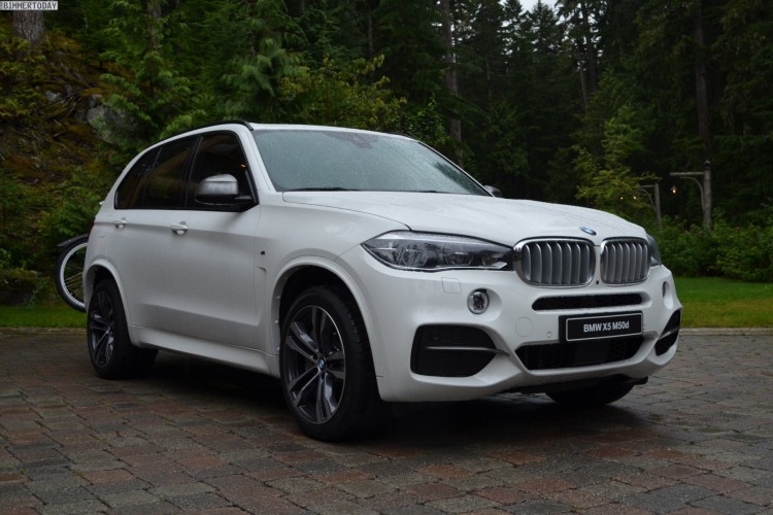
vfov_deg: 30.8
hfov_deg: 45.0
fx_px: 934
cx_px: 386
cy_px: 258
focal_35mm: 44
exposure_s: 1/200
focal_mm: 29
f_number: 7.1
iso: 200
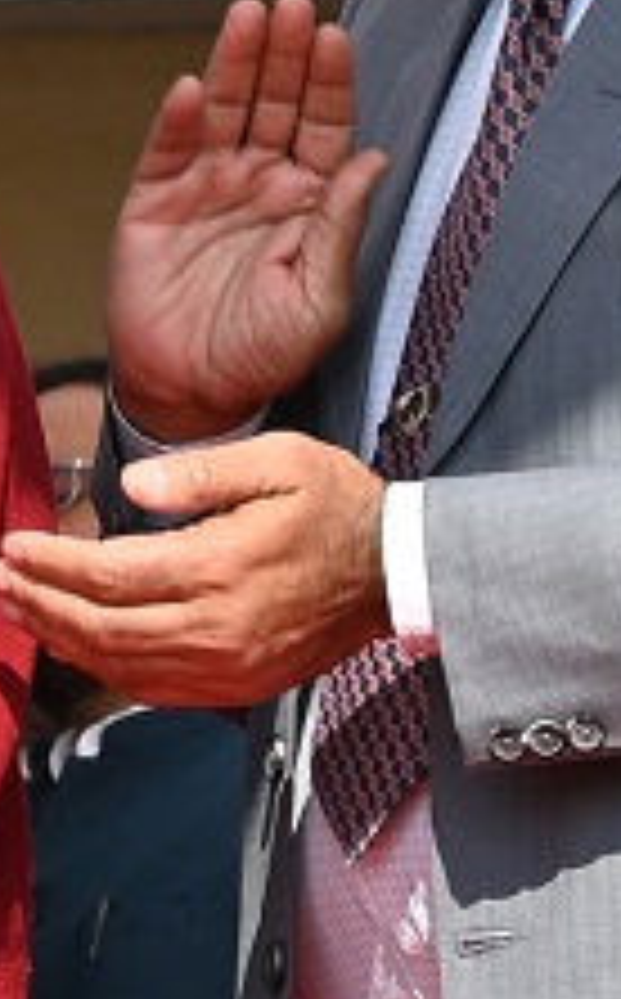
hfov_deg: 2.8
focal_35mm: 450
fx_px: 12233
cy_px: -47
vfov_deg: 4.7
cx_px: -2367
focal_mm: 54
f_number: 6.3
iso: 100
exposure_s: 1/320
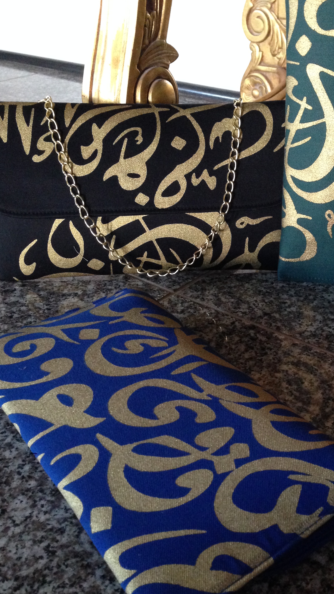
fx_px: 693
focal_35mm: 44
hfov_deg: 26.6
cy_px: 314
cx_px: 262
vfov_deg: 46.4
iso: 400
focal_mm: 4.12
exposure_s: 1/20
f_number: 2.4
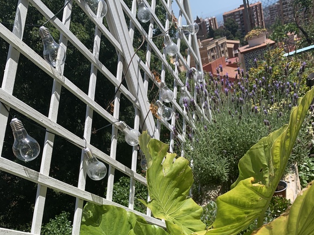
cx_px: 156
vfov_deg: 39.2
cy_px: 187
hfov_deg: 52.6
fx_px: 317
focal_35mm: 35
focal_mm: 4.25
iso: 25
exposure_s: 1/2309
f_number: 1.8
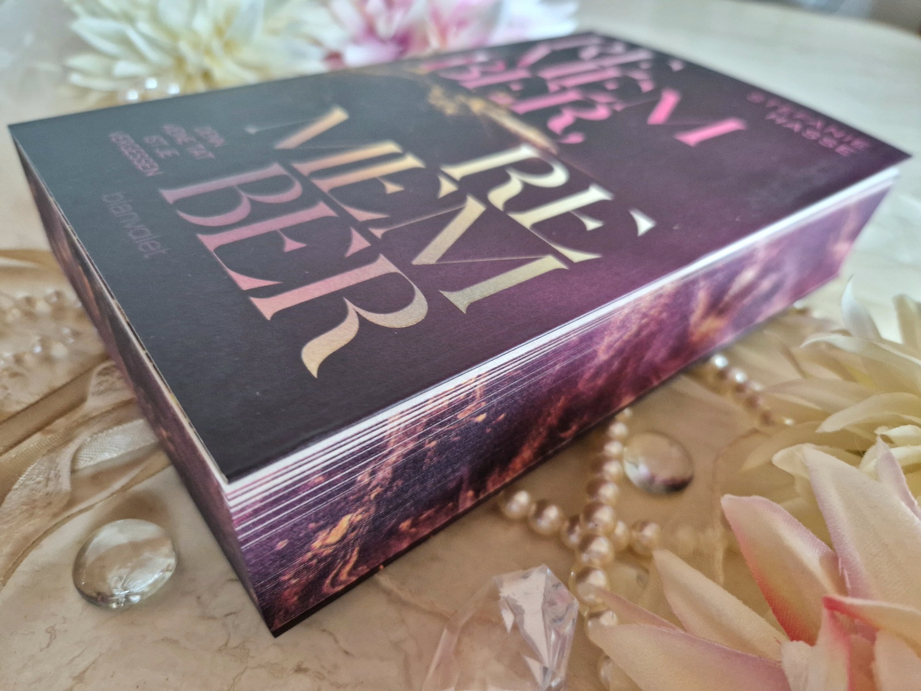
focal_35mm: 23
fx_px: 612
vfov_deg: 58.9
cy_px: 346
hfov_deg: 73.9
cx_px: 460
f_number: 1.8
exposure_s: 1/50
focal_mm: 5.4
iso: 500
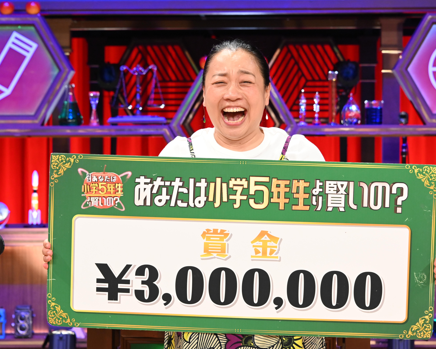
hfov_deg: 17.3
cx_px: 232
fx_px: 1432
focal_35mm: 111
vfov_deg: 13.9
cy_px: 175
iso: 5000
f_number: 8
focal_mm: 98
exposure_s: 1/250
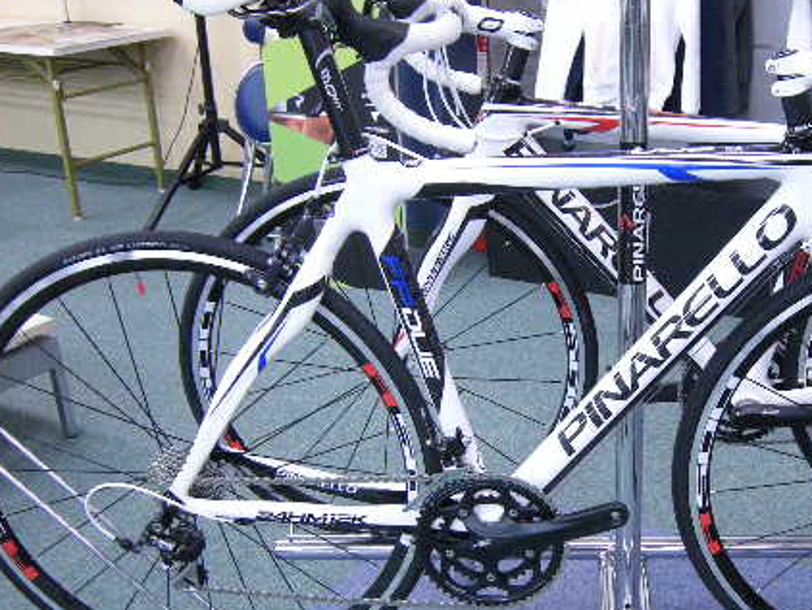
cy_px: 406
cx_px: 564
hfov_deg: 39.8
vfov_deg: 30.7
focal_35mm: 47
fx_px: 1103
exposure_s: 1/38.1
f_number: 2.9
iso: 400
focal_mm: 5.3
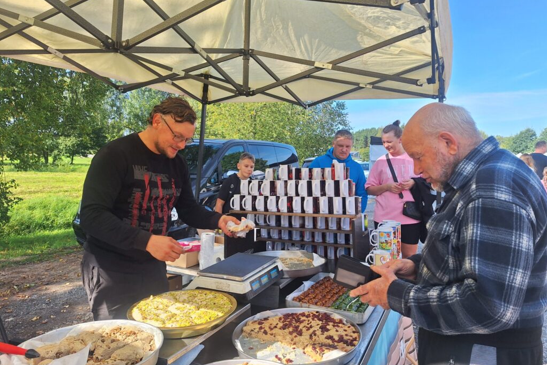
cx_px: 274
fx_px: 365
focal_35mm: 24
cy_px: 160
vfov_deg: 53.0
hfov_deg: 73.8
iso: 40
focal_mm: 5.54
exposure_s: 1/921
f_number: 1.8
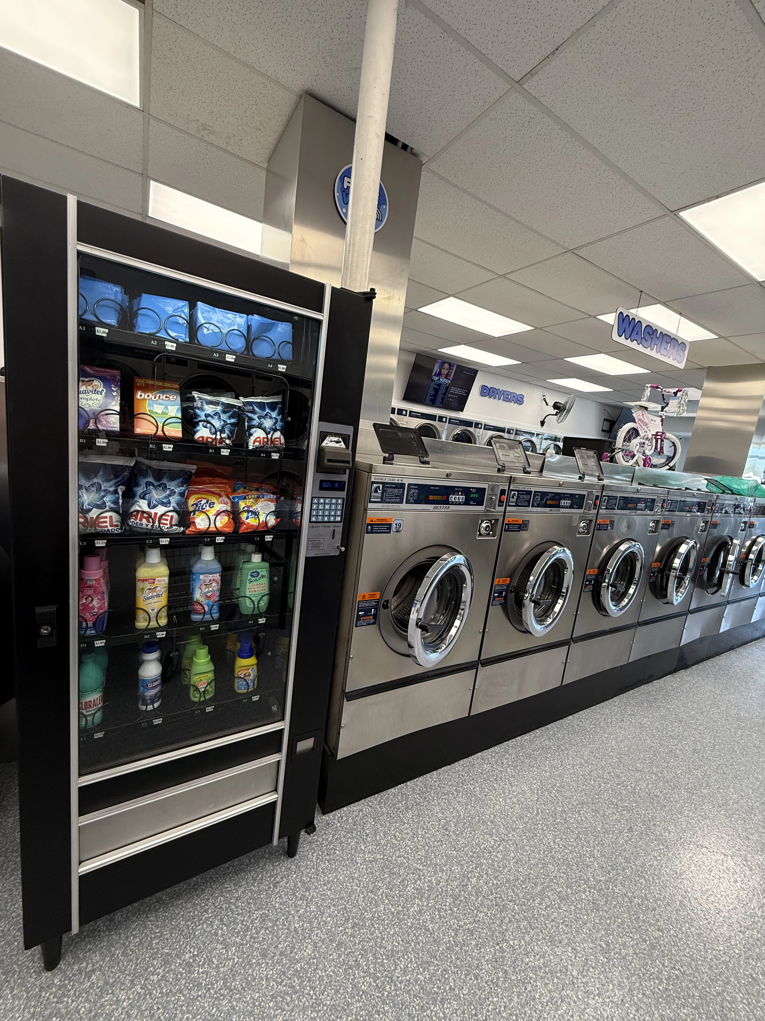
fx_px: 413
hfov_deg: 85.7
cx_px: 382
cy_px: 510
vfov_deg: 102.1
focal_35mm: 14
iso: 160
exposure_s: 1/120
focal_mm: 2.22
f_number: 2.2
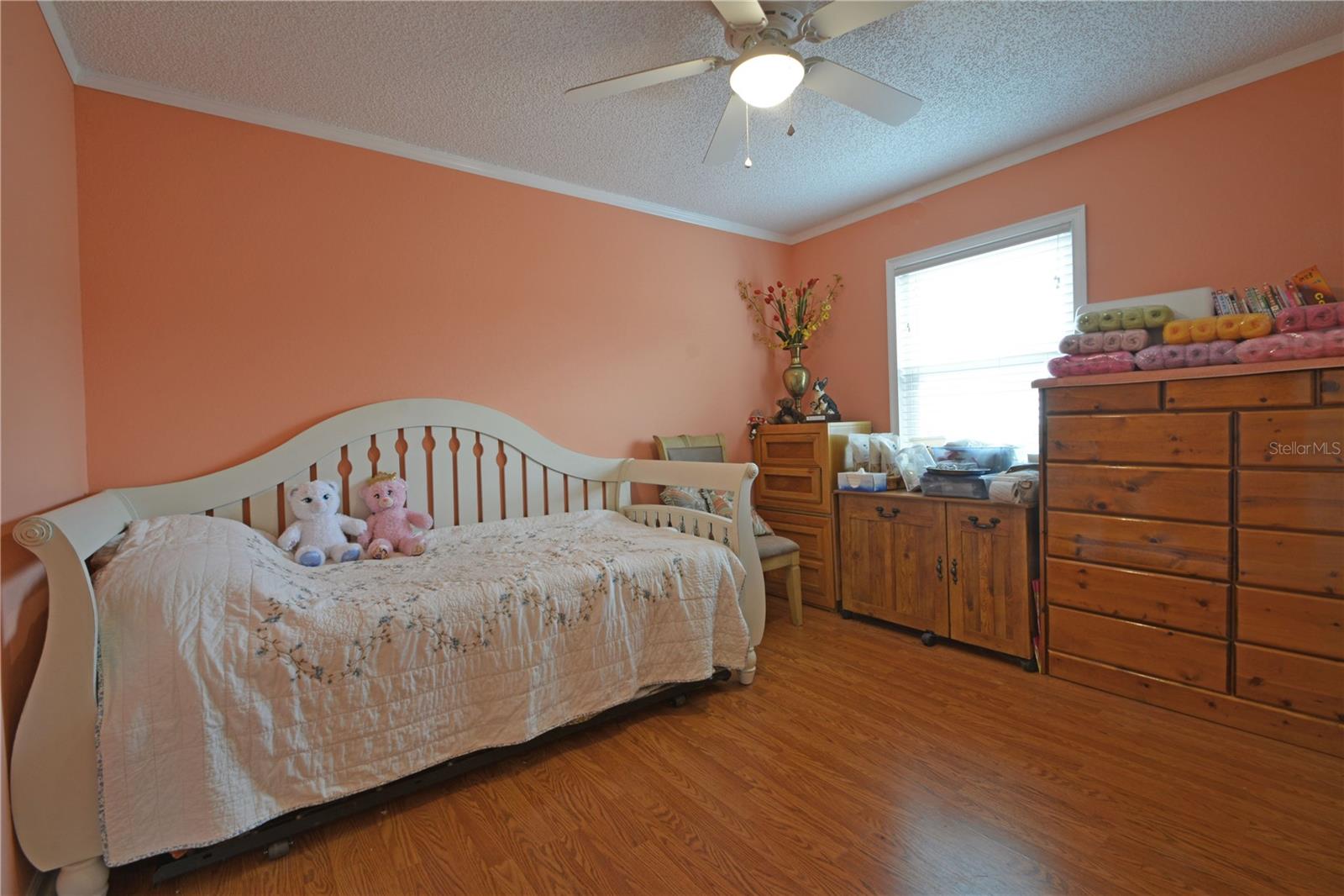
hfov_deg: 100.4
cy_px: 448
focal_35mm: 15
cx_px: 672
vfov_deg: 77.3
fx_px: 560
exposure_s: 1
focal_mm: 10
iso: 160
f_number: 13
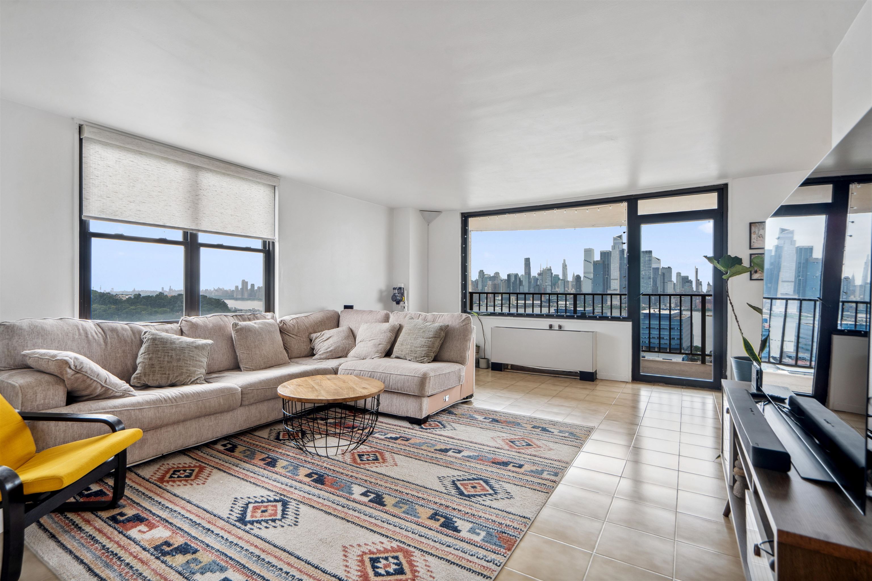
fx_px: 388
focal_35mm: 16
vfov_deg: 73.7
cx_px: 436
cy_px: 290
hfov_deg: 96.7
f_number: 8
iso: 160
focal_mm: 16
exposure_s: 1/20
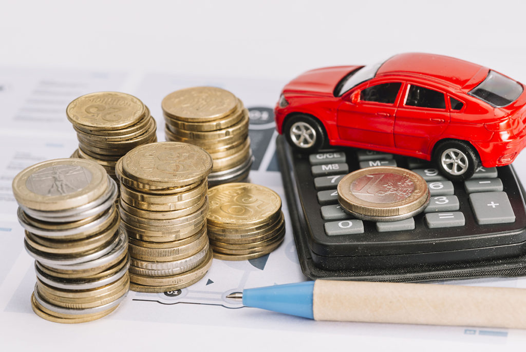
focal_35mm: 105
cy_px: 176
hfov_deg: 19.4
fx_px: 1535
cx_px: 263
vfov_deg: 13.1
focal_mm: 105
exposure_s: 1/160
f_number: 14
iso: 250
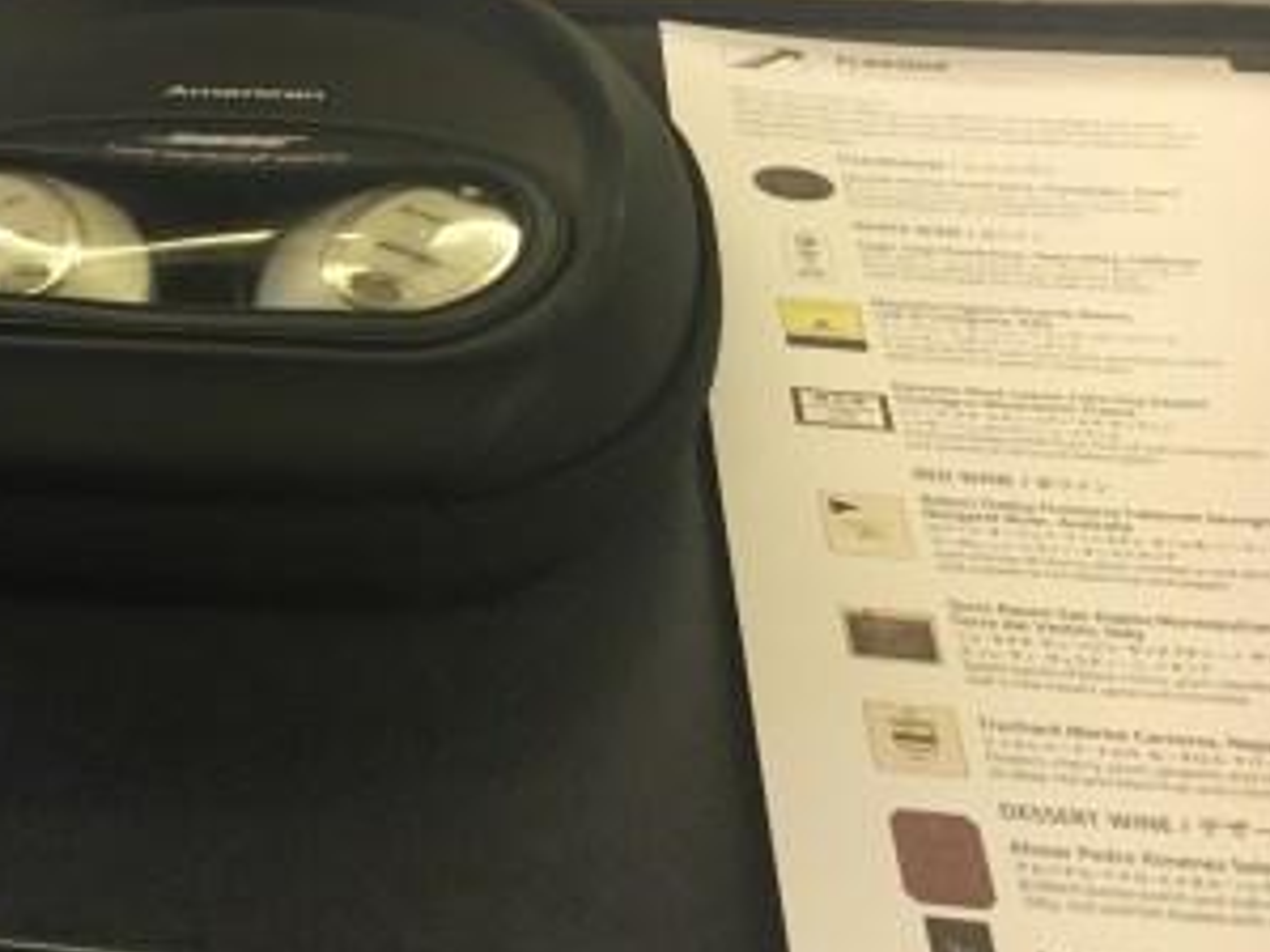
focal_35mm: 50
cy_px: 427
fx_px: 1834
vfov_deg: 29.1
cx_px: 225
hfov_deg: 36.7
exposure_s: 1/24
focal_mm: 4.15
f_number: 2.2
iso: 200
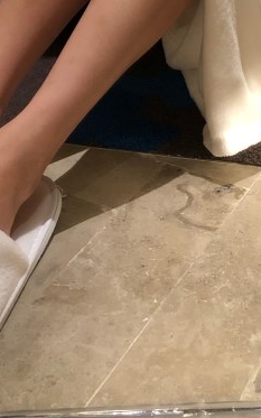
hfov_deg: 15.3
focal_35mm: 85
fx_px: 968
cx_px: 195
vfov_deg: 21.3
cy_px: -174
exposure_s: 1/17
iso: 64
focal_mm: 4
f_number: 1.8
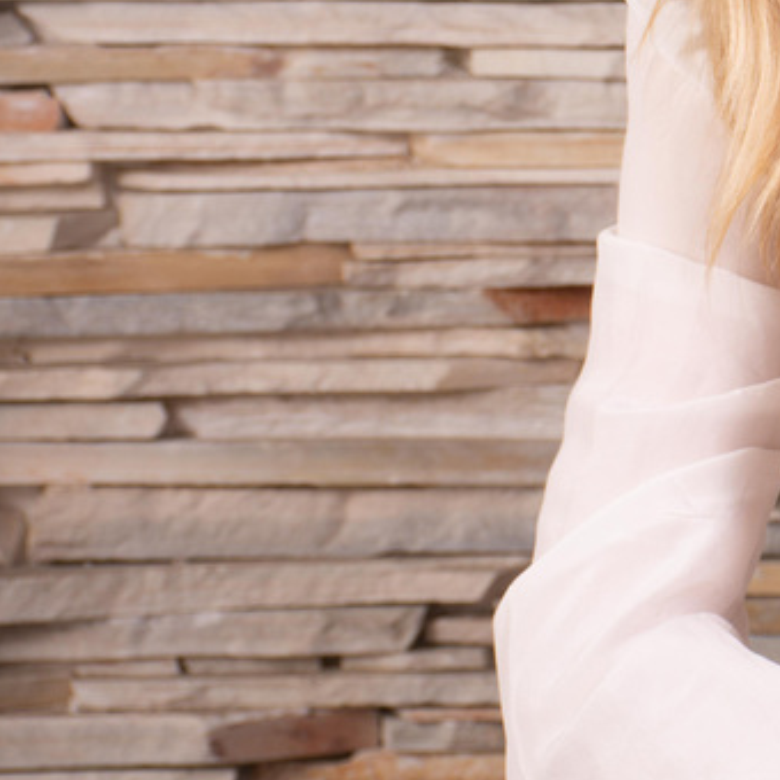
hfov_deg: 6.8
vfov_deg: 6.9
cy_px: -9
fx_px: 6424
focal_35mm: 252
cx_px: 1280
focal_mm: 56
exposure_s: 1/160
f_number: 6.3
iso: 100
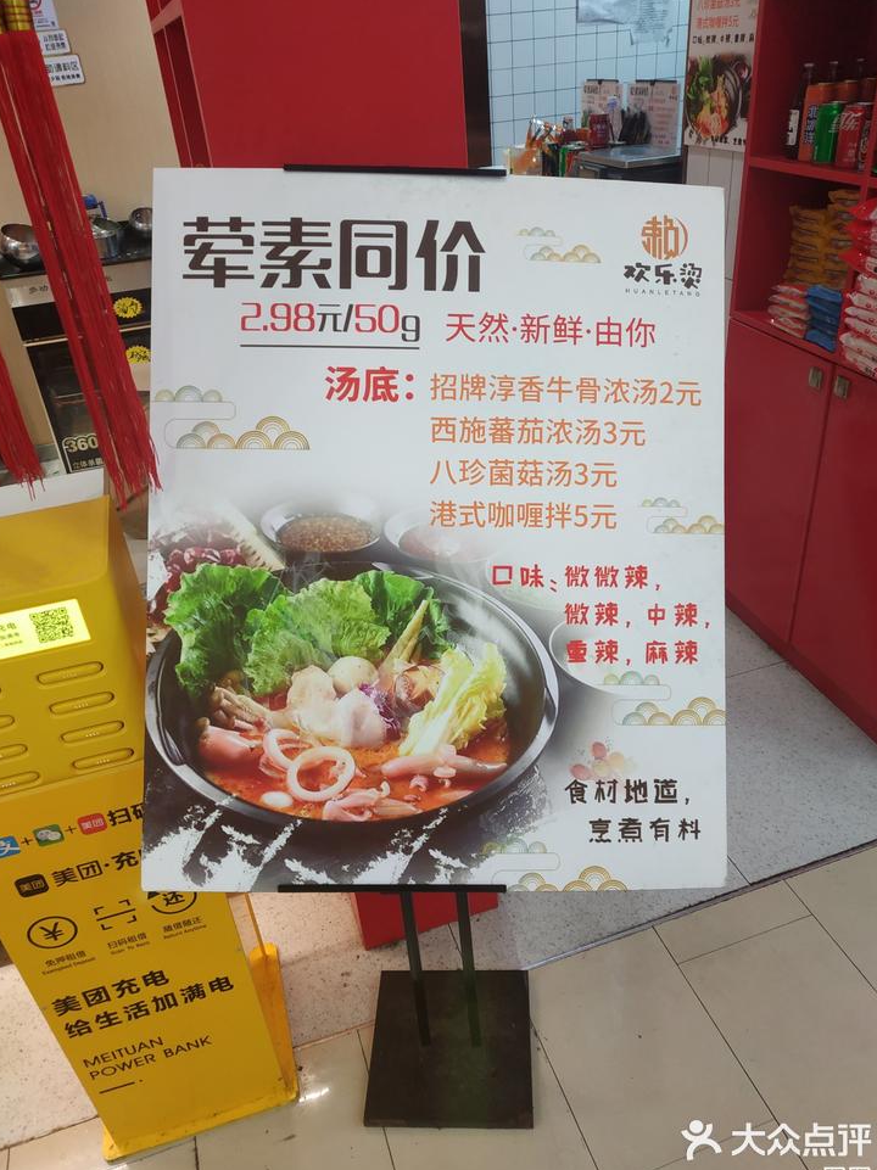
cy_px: 606
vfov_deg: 69.4
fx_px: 845
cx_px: 437
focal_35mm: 25
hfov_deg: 54.8
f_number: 1.9
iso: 200
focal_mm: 3.94
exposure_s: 1/50
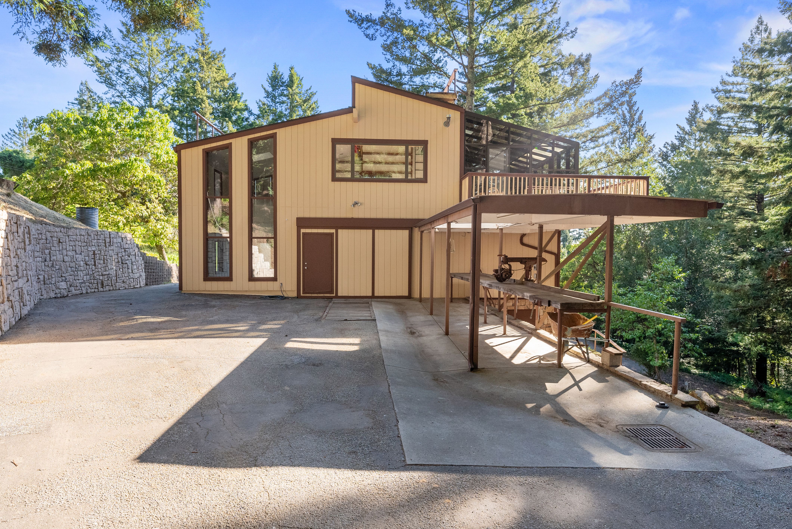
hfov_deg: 86.9
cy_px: 264
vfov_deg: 64.6
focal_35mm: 19
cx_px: 396
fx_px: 418
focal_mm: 19
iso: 640
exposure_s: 1/200
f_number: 8
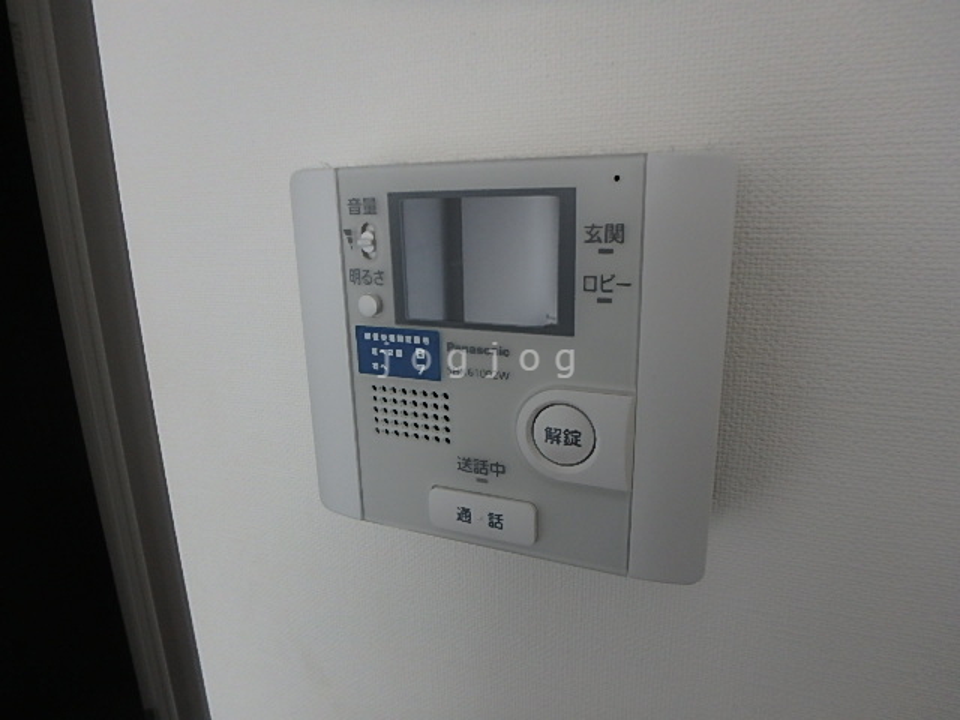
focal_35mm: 21
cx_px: 480
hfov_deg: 79.0
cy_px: 360
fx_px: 582
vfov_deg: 63.4
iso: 250
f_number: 3.5
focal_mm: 3.7
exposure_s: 1/30
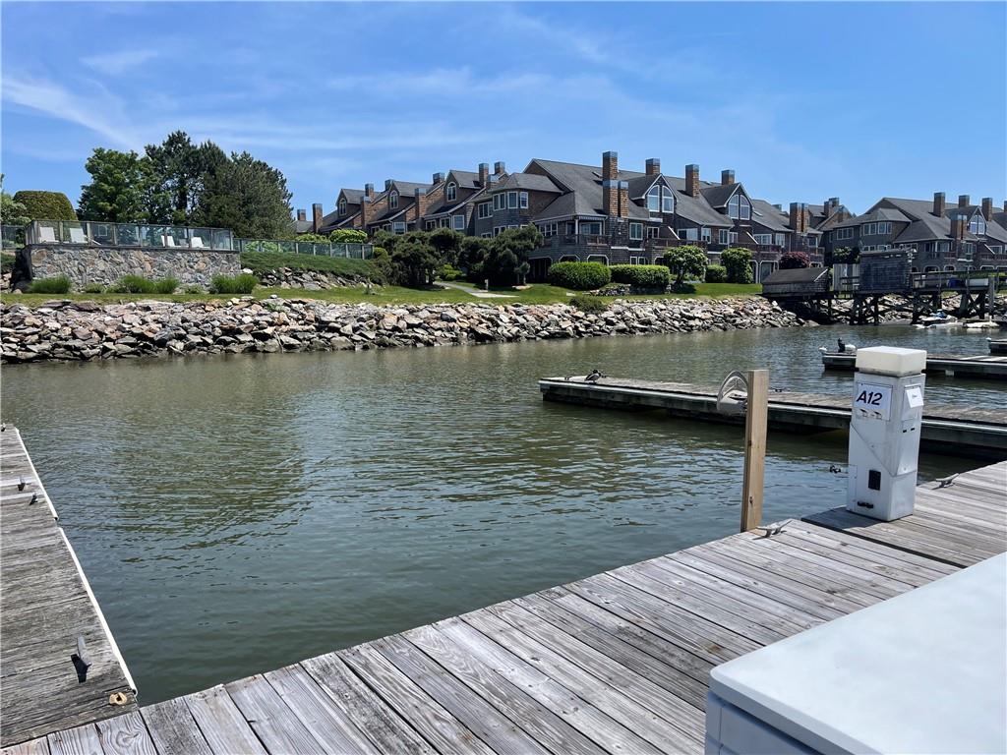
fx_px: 727
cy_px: 378
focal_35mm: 25
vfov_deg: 54.9
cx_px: 504
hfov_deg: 69.4
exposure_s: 1/3257
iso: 32
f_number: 1.6
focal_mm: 5.1
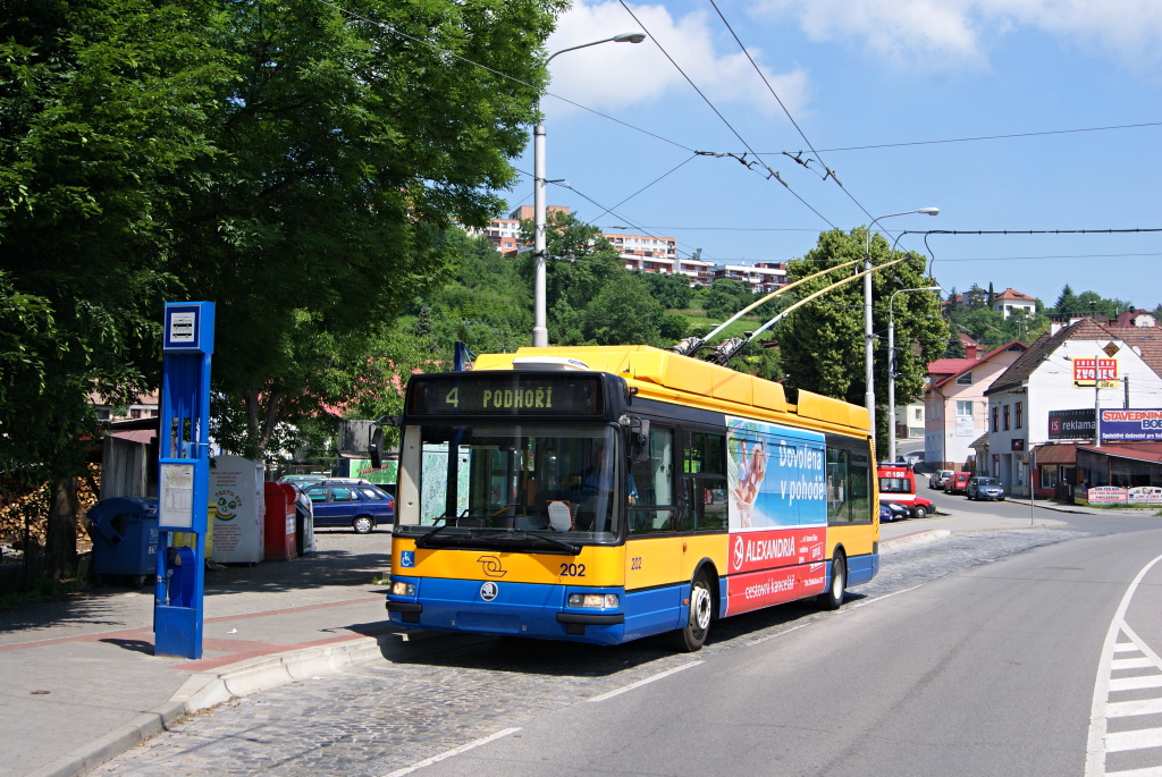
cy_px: 388
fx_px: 2666
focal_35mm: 82
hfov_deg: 24.6
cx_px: 581
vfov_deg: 16.6
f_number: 7.1
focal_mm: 55
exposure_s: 1/320
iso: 100
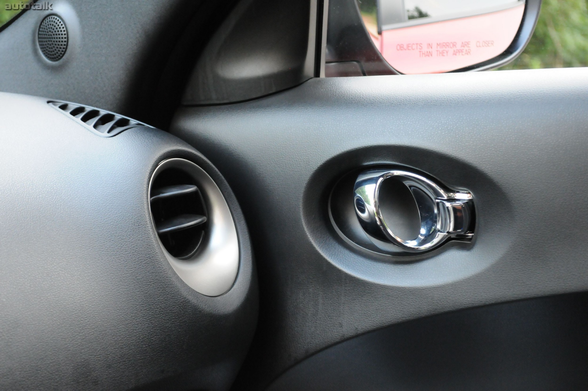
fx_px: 1077
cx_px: 294
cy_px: 196
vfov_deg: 20.6
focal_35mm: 66
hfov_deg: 30.5
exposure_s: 1/40
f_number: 5.6
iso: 2000
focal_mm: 44
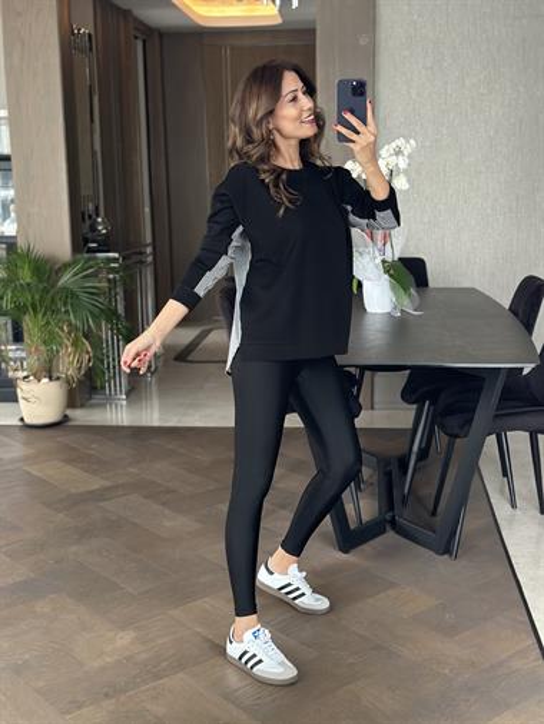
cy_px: 362
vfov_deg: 39.6
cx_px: 272
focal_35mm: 48
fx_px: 1005
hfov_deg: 30.3
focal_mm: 6.86
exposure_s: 1/53
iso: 400
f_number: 1.78
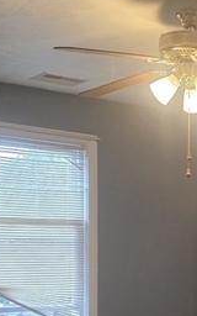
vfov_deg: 27.2
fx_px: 627
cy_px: 283
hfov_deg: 17.0
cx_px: 238
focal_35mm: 73
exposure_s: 1/120
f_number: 1.7
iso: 400
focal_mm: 6.3
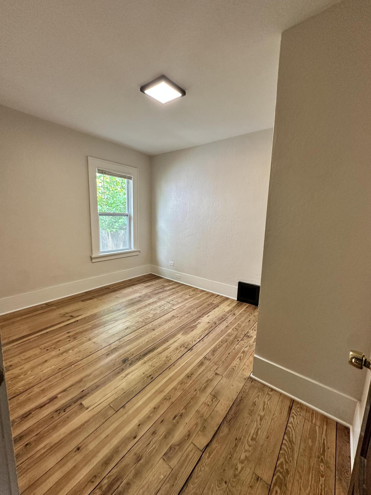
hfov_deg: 85.7
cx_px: 186
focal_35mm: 14
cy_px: 248
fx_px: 200
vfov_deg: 102.1
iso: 250
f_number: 2.2
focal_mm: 2.22
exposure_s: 1/120
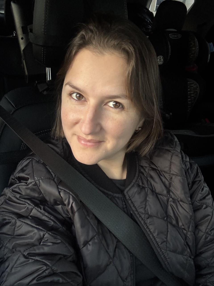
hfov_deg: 46.8
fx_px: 247
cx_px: 107
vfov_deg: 60.0
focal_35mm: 30
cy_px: 143
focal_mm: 2.69
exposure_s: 1/60
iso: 200
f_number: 1.9
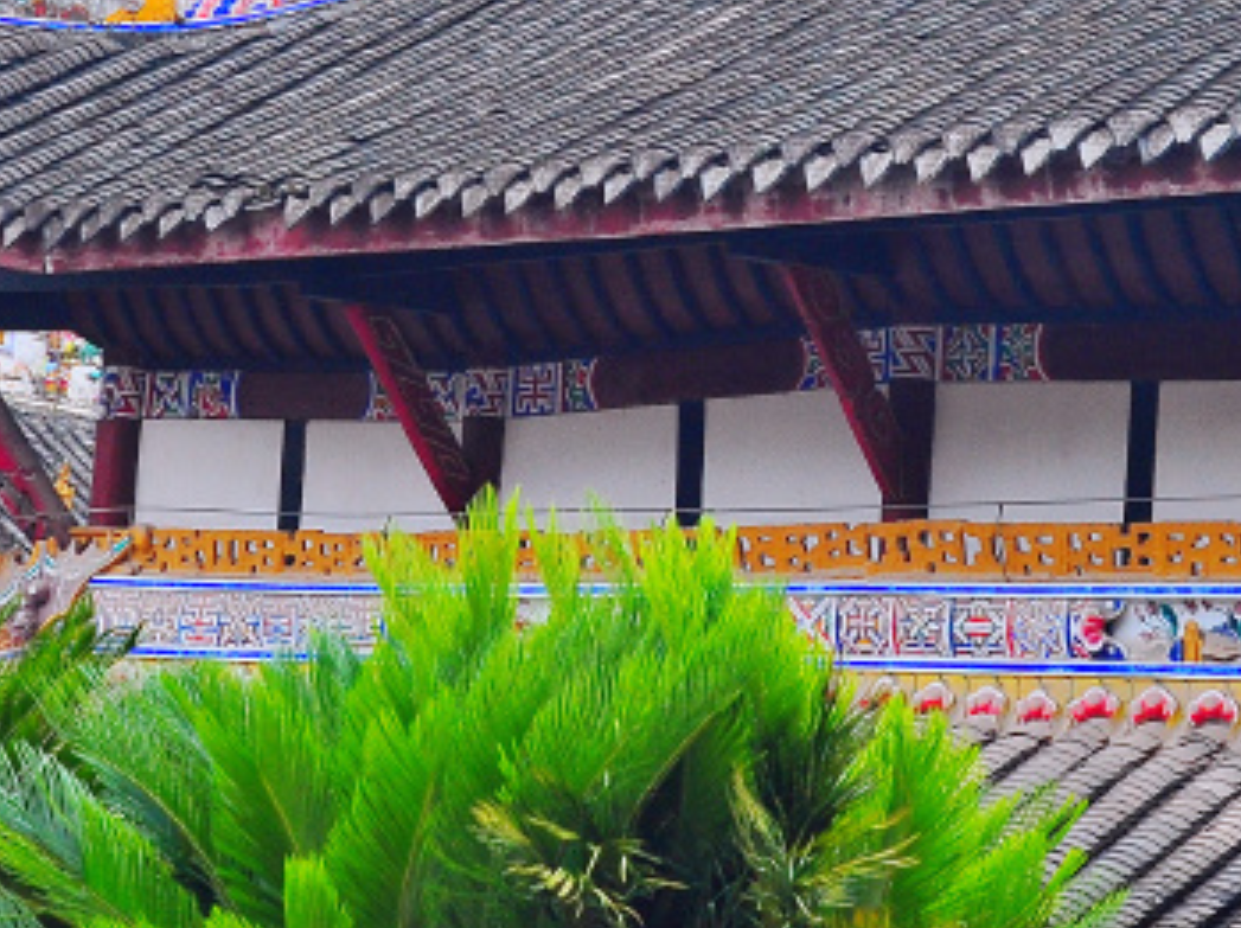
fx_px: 4262
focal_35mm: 119
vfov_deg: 12.3
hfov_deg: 16.5
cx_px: 821
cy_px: -2
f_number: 5
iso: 320
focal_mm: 24
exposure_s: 1/400
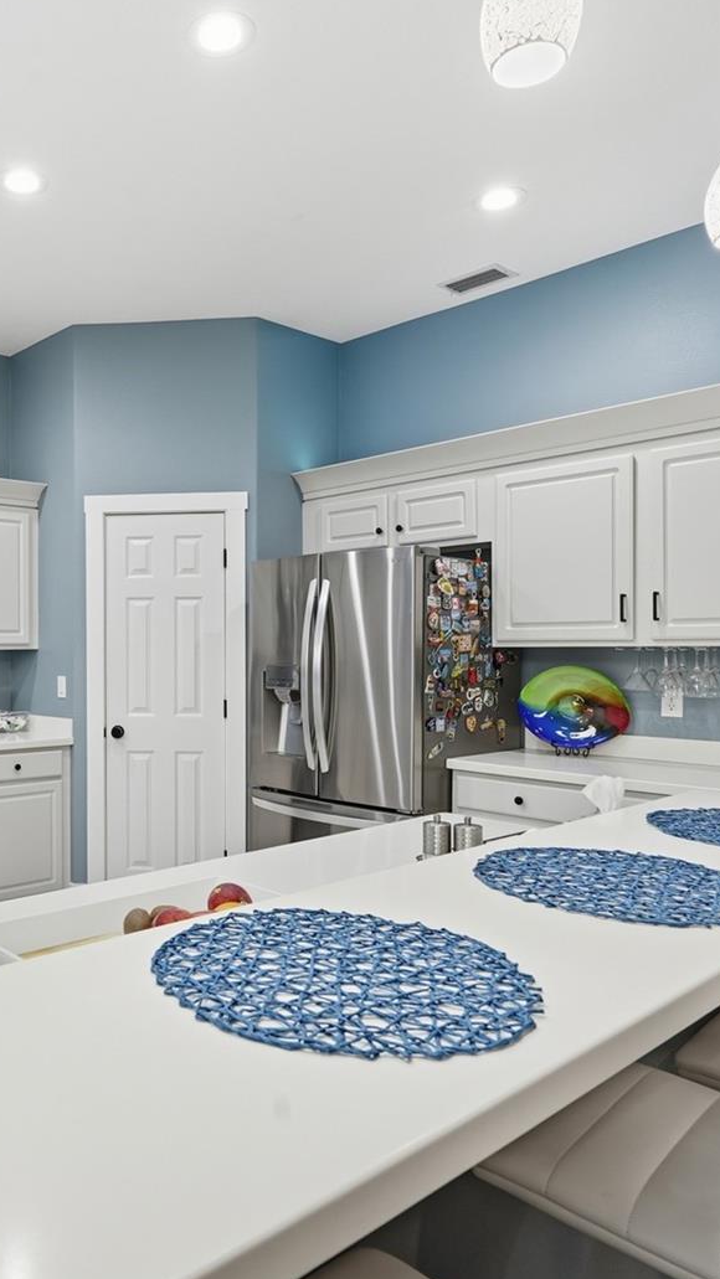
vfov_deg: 71.9
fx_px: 882
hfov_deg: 42.0
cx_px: 122
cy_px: 644
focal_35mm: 26
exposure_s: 1/10
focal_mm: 16
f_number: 9
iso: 100
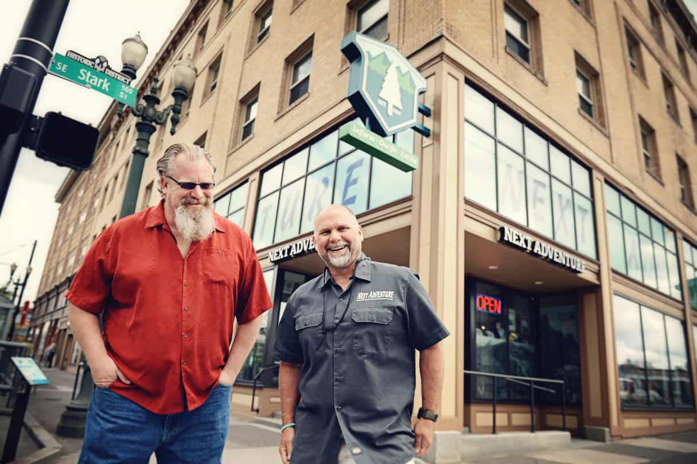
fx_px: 464
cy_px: 232
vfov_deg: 53.1
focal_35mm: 24
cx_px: 348
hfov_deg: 73.8
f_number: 3.5
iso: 400
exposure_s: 1/1000
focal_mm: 24
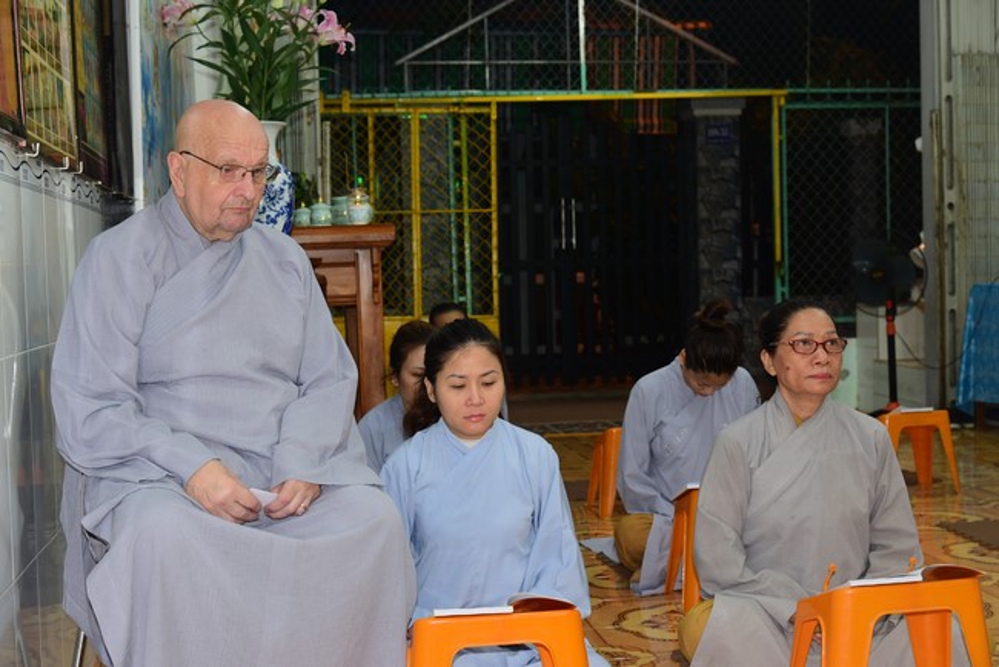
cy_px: 334
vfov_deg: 27.0
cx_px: 500
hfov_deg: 39.6
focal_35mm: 50
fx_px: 1388
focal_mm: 50
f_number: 5
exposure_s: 1/40
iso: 400
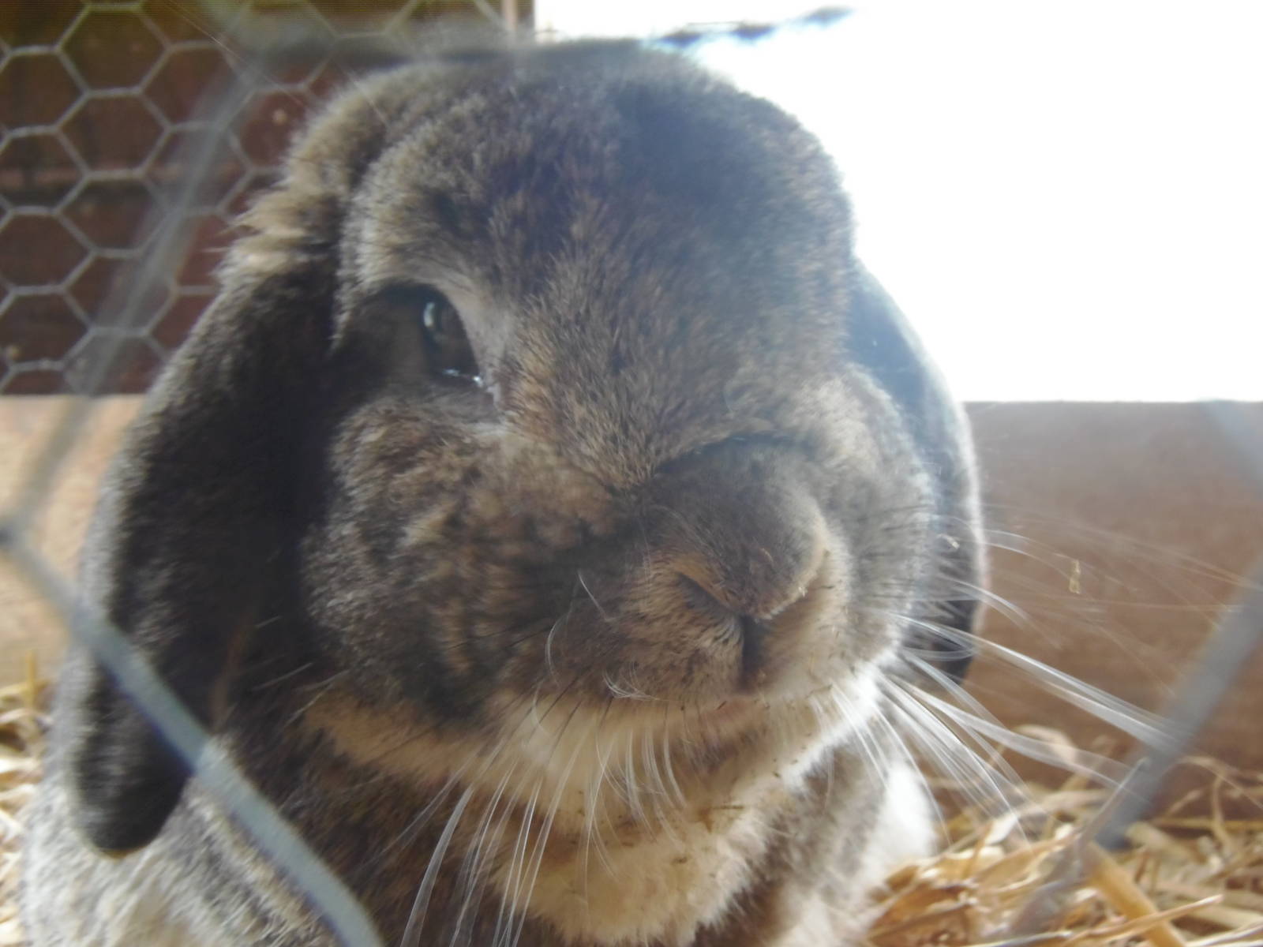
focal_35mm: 49
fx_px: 1788
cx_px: 632
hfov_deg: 38.9
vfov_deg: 29.7
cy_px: 474
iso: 200
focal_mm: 9.1
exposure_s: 1/20
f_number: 3.8
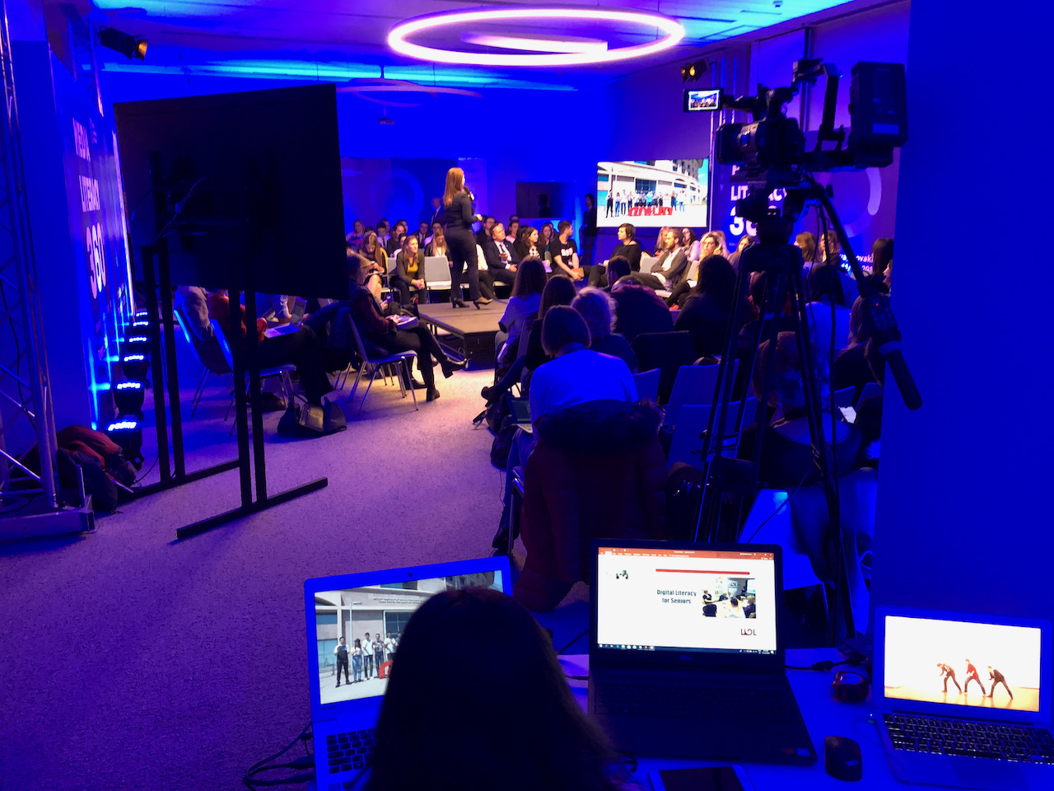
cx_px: 527
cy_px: 396
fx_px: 853
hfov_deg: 63.4
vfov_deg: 49.7
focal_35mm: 28
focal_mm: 4
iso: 250
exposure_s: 1/50
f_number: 1.8
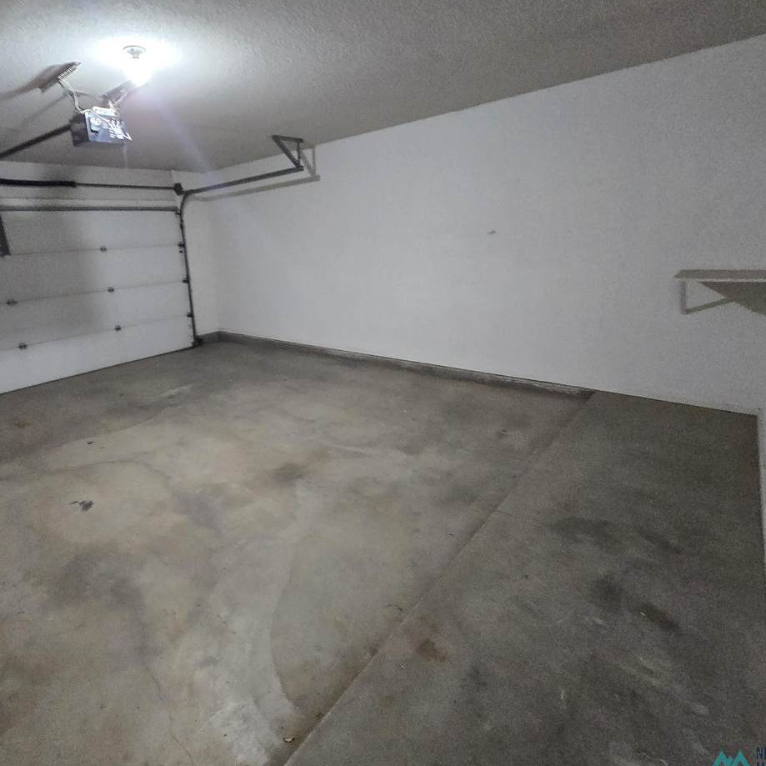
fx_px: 401
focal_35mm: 16
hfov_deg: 85.7
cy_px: 381
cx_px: 287
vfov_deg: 87.4
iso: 800
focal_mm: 2.2
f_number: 2.2
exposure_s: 1/60
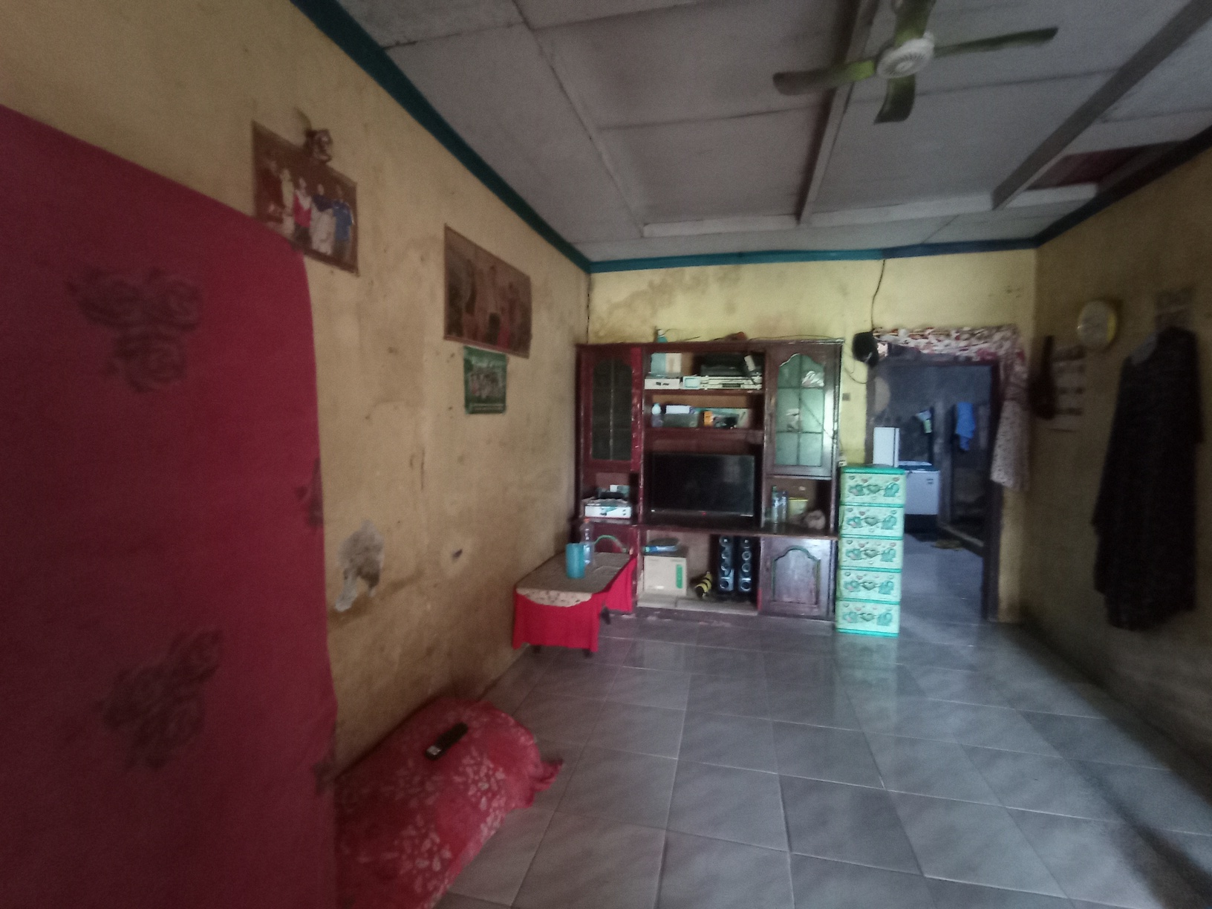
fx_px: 980
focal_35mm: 28
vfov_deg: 49.7
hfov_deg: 63.4
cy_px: 454
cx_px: 606
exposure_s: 1/16.7
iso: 2218
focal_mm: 1.65
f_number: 2.2
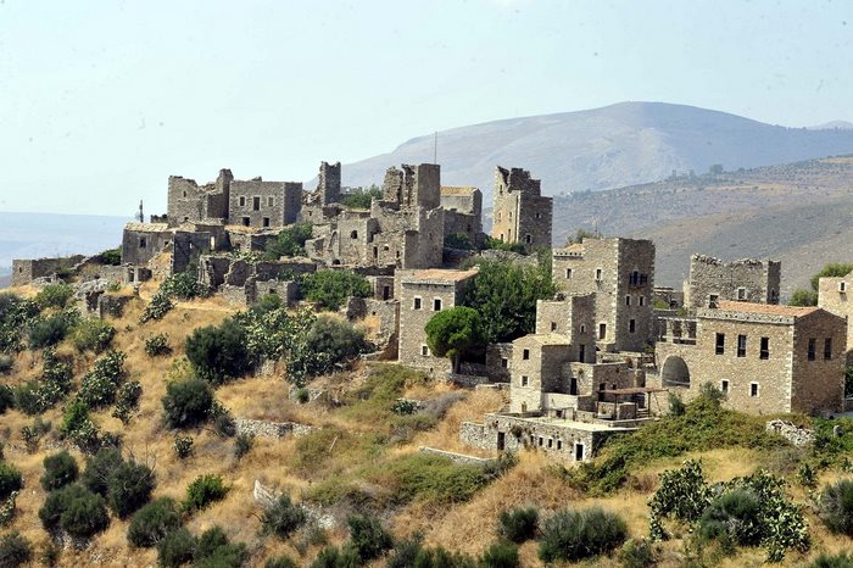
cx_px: 426
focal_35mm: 70
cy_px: 284
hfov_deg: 28.9
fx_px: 1658
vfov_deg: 19.4
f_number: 14
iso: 200
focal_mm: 70
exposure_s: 1/125
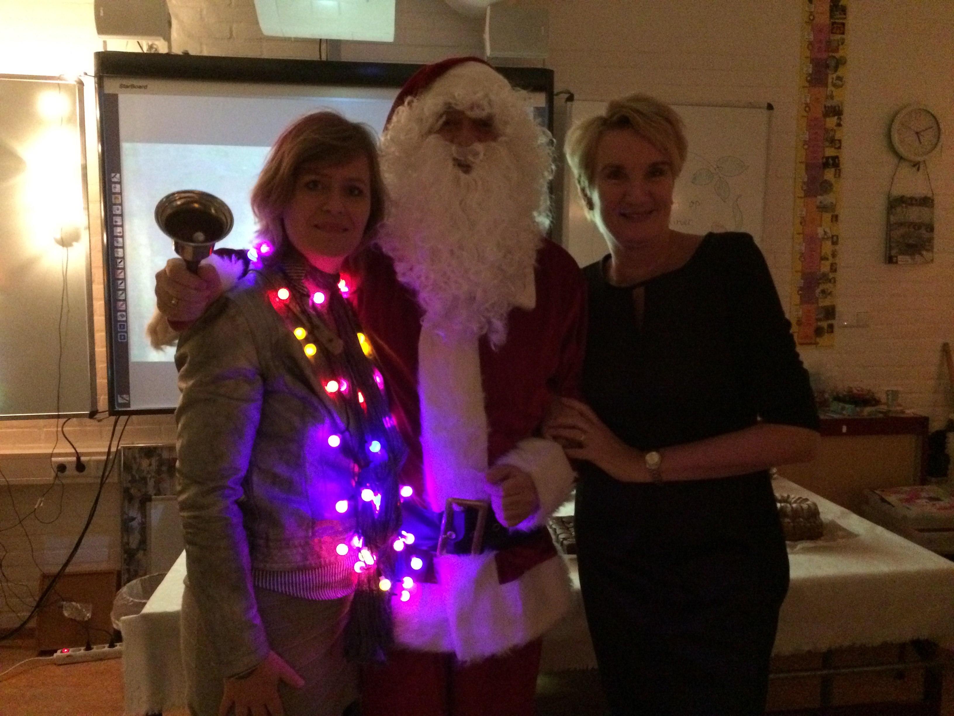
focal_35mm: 29
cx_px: 477
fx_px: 799
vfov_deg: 48.2
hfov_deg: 61.7
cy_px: 358
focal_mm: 4.15
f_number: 2.2
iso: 800
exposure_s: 1/15
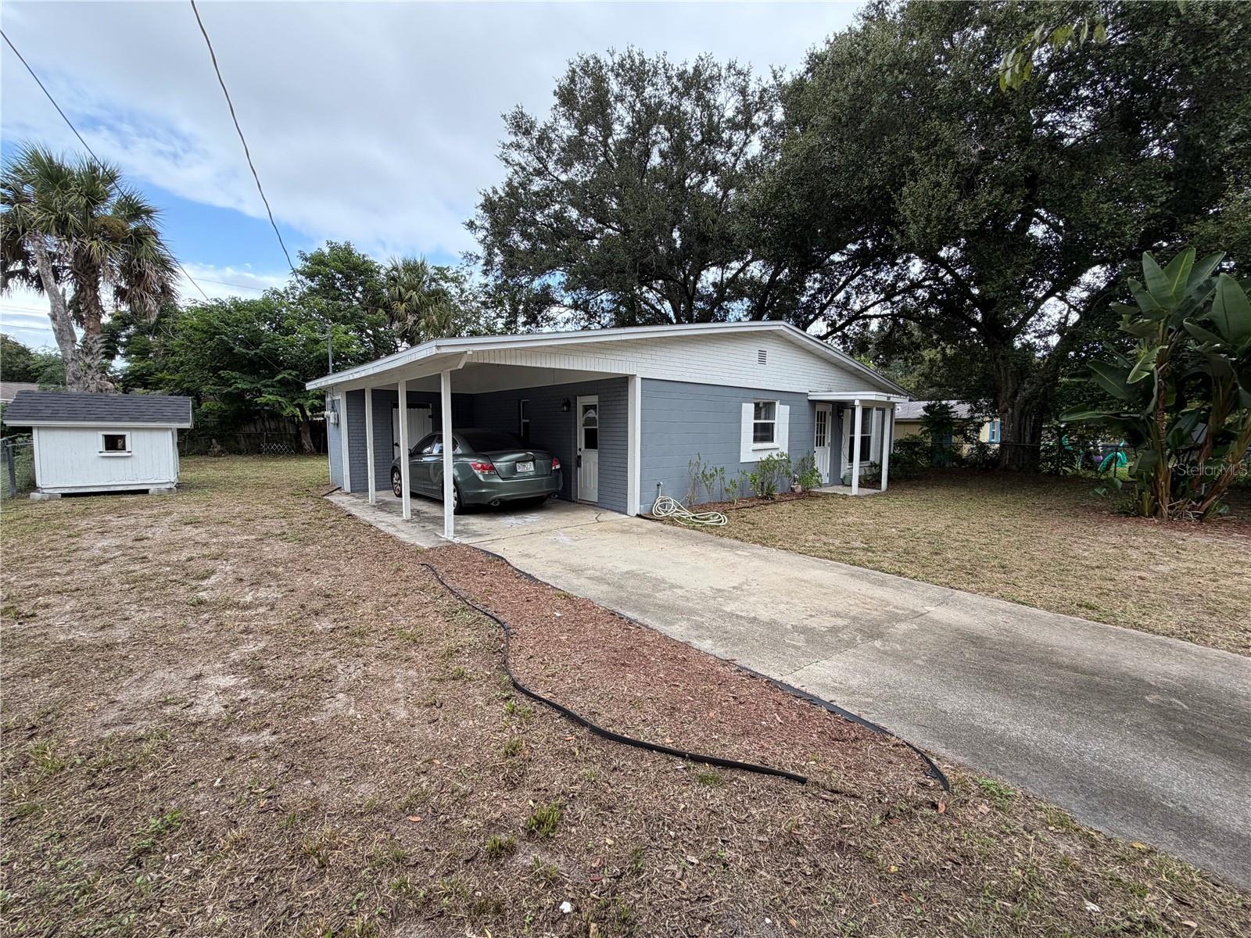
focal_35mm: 14
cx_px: 626
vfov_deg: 85.7
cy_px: 469
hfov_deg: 102.1
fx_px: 506
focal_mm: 2.22
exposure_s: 1/169
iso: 50
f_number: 2.2
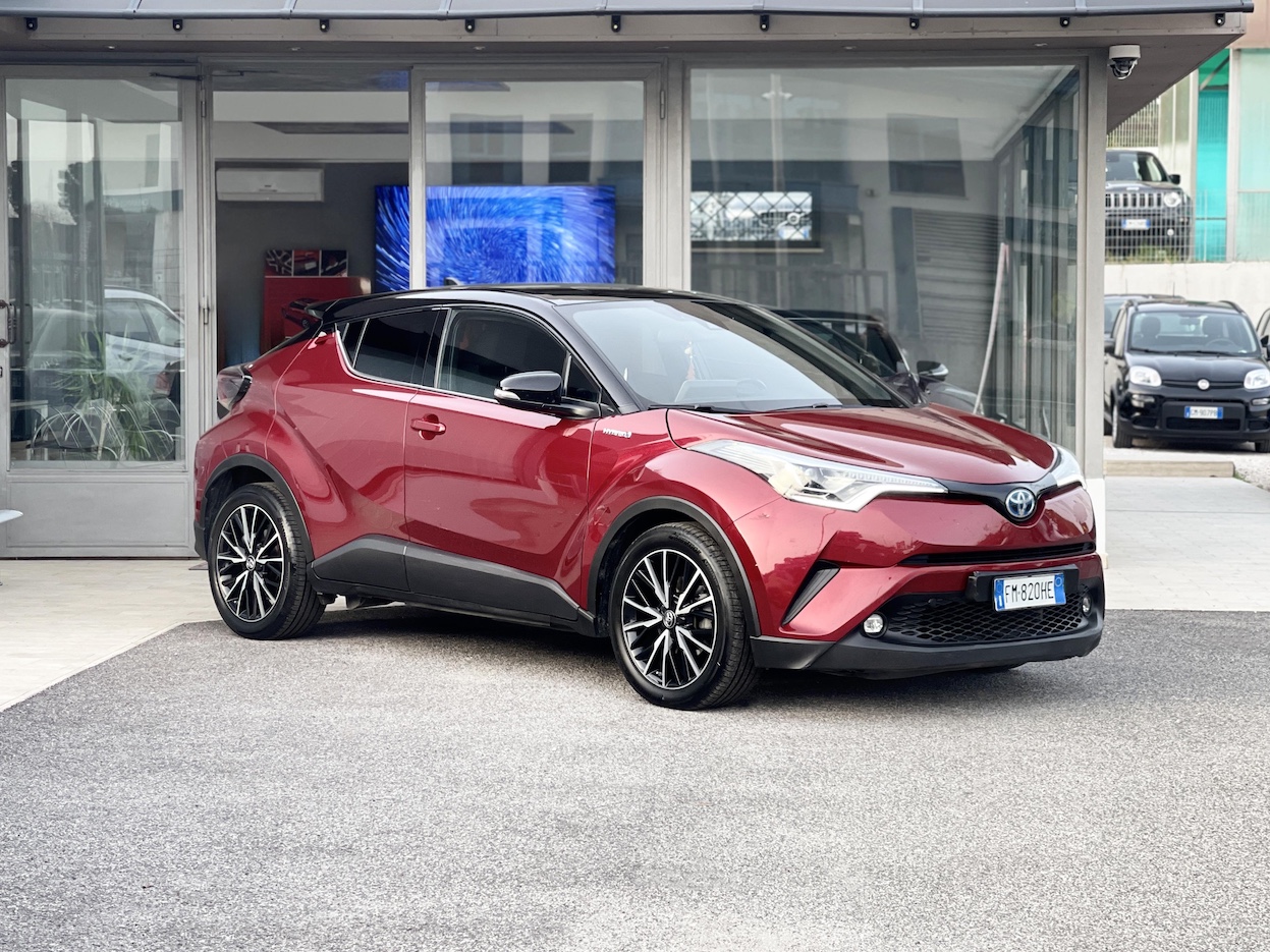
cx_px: 635
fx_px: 2348
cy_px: 476
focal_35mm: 64
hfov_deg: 30.3
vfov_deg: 22.9
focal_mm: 7.5
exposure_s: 1/121
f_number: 2.2
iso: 50
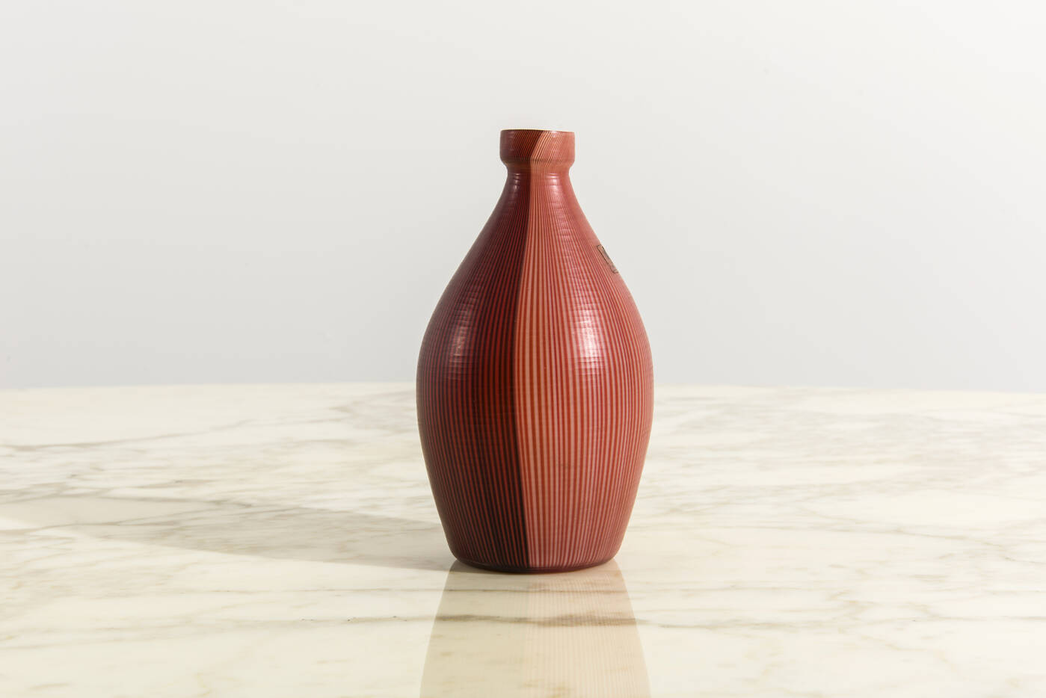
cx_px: 523
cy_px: 349
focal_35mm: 60
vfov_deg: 22.6
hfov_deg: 33.4
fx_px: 1744
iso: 100
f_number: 14
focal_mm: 60
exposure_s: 1/200
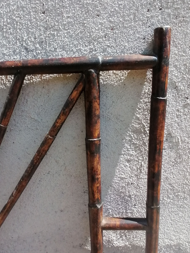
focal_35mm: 27
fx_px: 198
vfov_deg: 65.3
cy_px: 126
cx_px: 93
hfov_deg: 51.3
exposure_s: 1/900
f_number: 2.4
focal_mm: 2.84
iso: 125
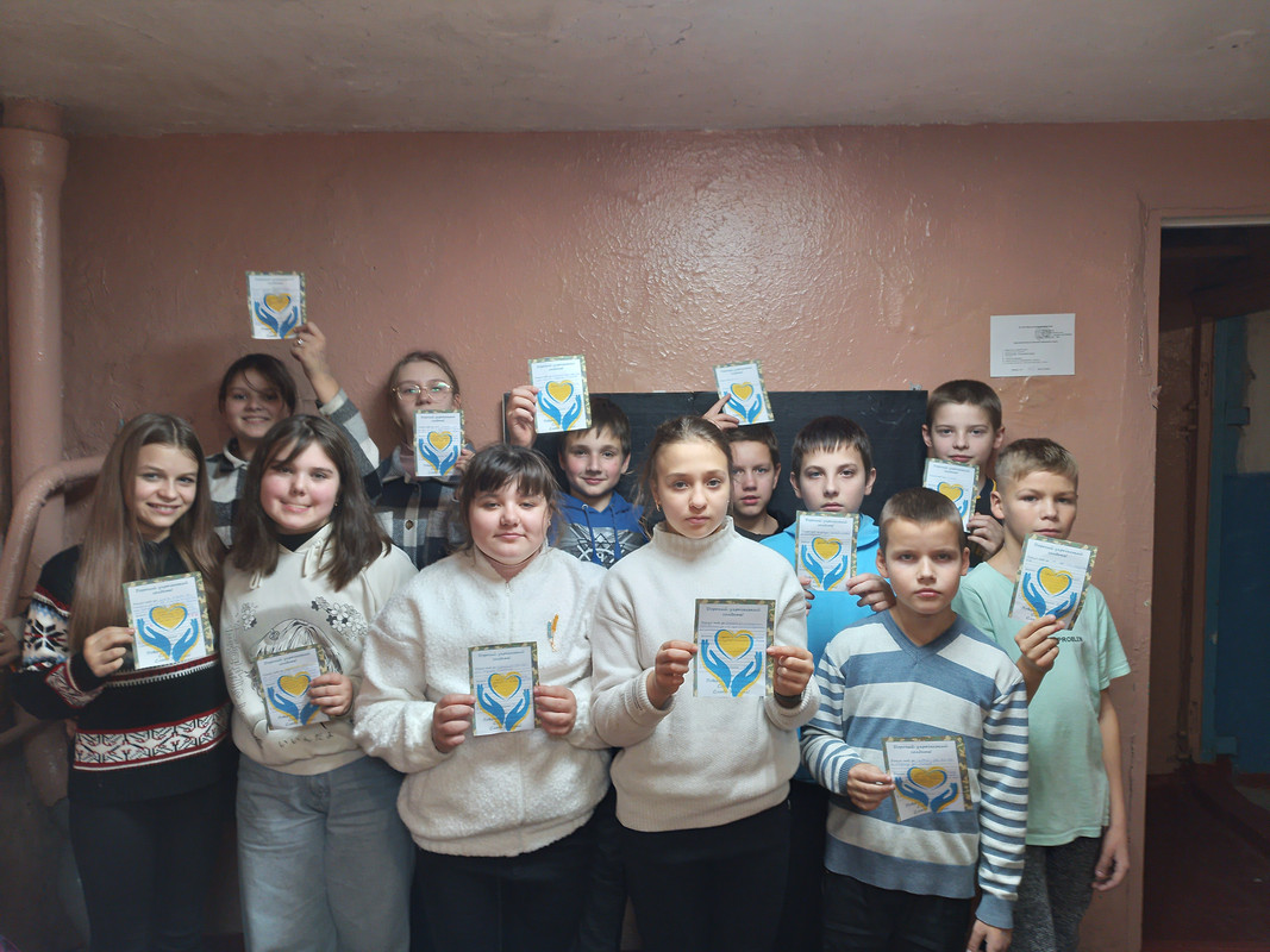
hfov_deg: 52.6
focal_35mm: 35
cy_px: 476
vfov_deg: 40.7
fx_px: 1284
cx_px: 635
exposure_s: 1/25
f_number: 2.4
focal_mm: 3.94
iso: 160
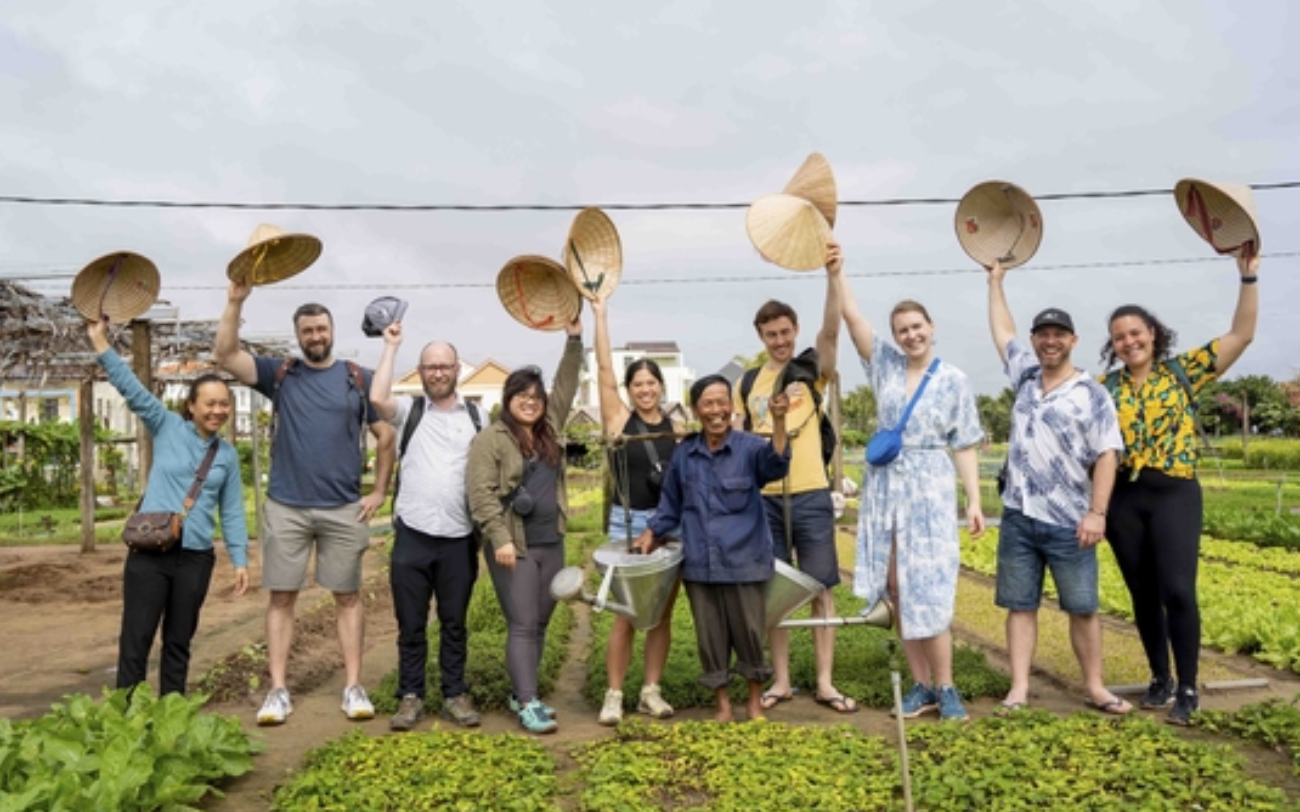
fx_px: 1133
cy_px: 396
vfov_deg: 39.4
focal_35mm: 32
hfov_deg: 59.7
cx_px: 634
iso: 160
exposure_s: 1/1000
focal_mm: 28
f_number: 4
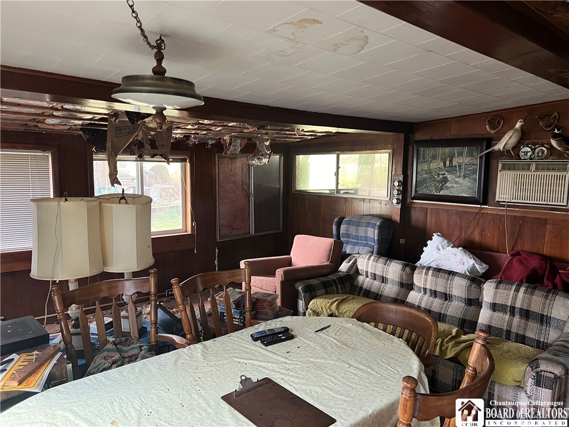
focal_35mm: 26
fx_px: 427
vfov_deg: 53.1
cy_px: 214
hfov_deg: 67.3
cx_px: 284
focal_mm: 5.7
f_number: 1.5
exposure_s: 1/60
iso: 400
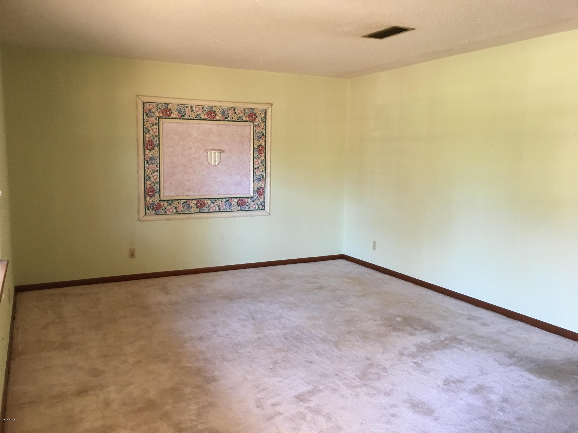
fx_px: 484
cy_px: 216
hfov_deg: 61.7
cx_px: 289
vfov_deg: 48.2
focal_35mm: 29
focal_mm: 4.15
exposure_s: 1/15
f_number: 2.2
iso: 64
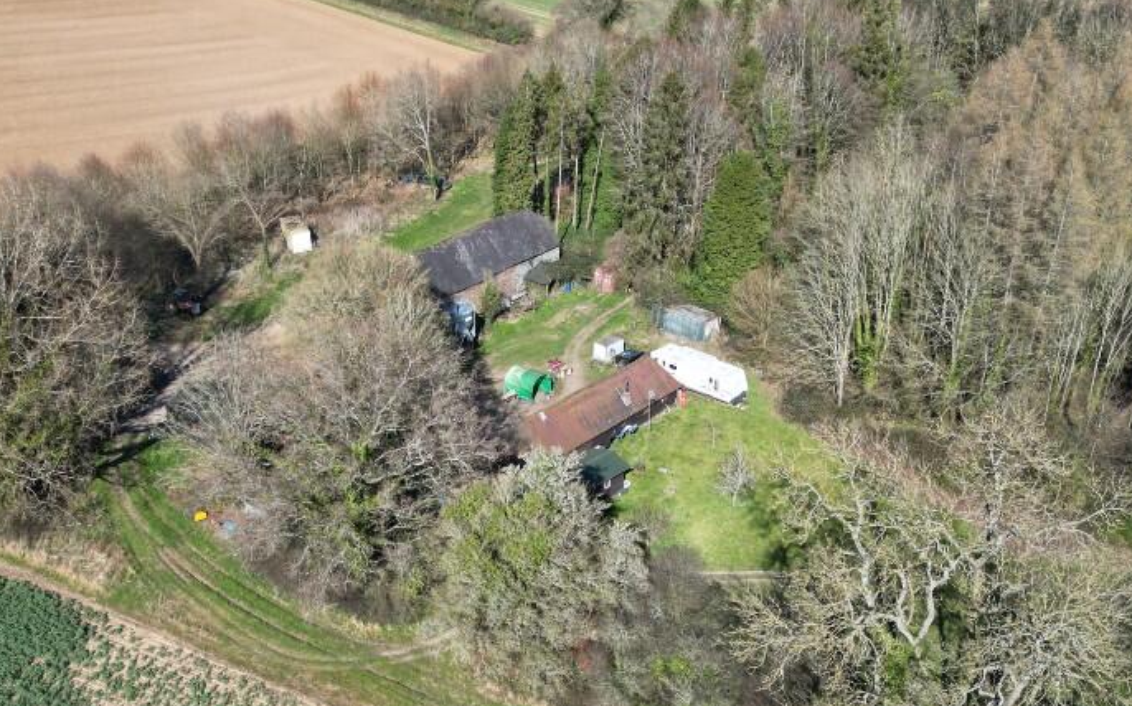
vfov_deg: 33.5
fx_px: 1172
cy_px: 335
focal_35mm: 38
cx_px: 492
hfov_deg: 51.4
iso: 120
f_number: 1.7
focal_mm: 6.72
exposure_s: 1/2000
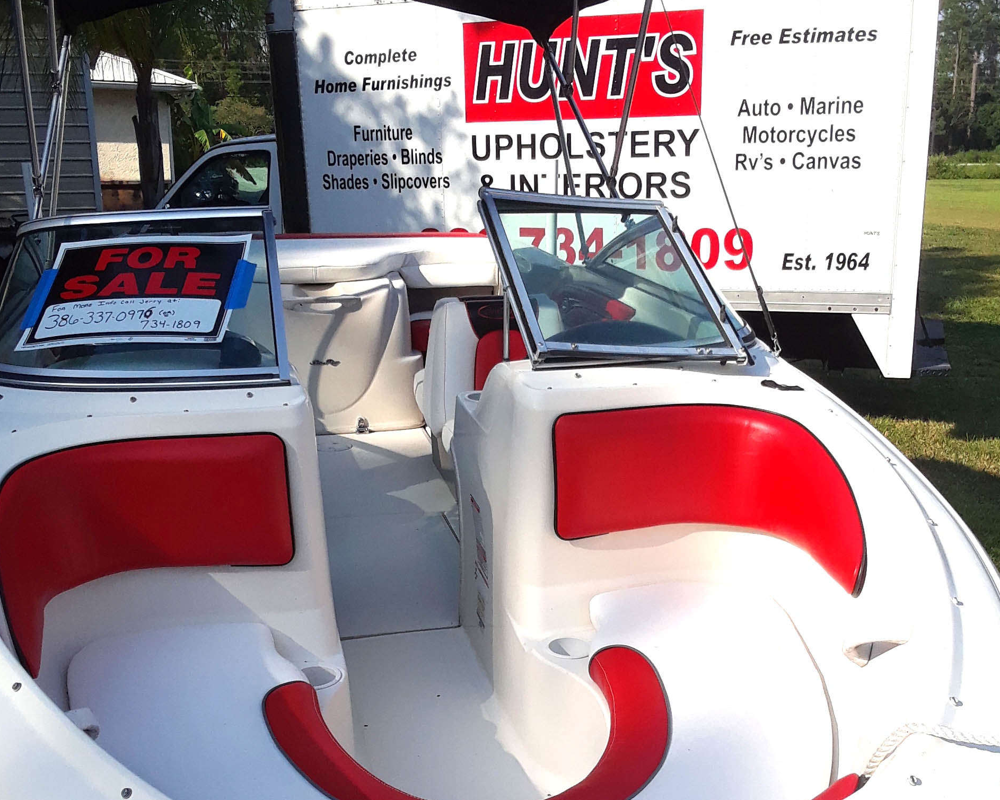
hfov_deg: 45.8
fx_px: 1184
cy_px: 515
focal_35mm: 40
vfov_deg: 37.0
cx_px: 497
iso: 40
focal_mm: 2.47
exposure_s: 1/2237
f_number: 1.9
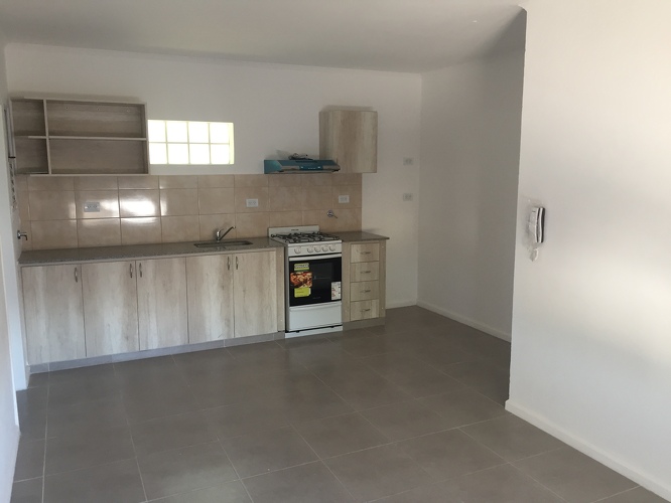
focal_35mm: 29
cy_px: 252
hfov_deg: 61.6
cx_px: 336
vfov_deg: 48.3
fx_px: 562
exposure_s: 1/33
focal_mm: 4.15
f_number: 2.2
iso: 100
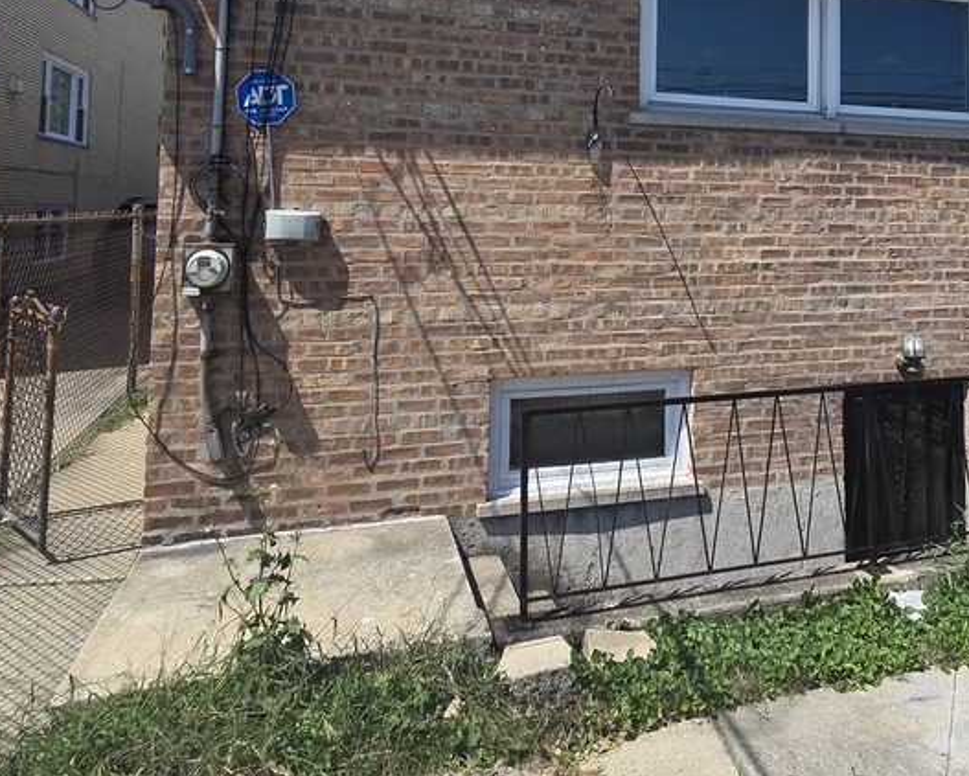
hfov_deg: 64.5
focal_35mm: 26
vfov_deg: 51.6
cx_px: 636
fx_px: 746
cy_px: 156
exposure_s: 1/2463
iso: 50
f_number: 2.2
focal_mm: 2.2
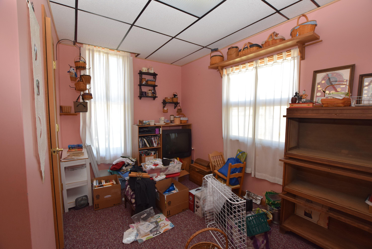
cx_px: 186
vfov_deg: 77.4
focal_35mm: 15
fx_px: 155
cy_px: 124
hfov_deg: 100.3
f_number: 5
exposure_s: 1/100
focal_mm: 10
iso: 800
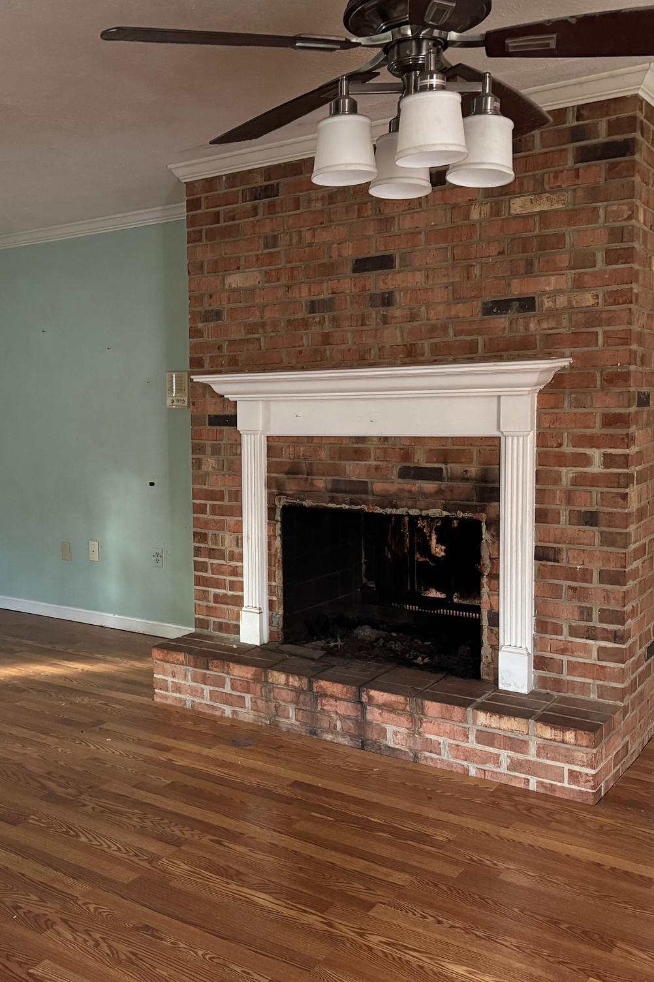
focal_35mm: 34
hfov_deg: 38.4
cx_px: 209
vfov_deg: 55.8
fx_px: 927
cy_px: 491
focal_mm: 6.76
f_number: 1.78
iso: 1000
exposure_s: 1/36
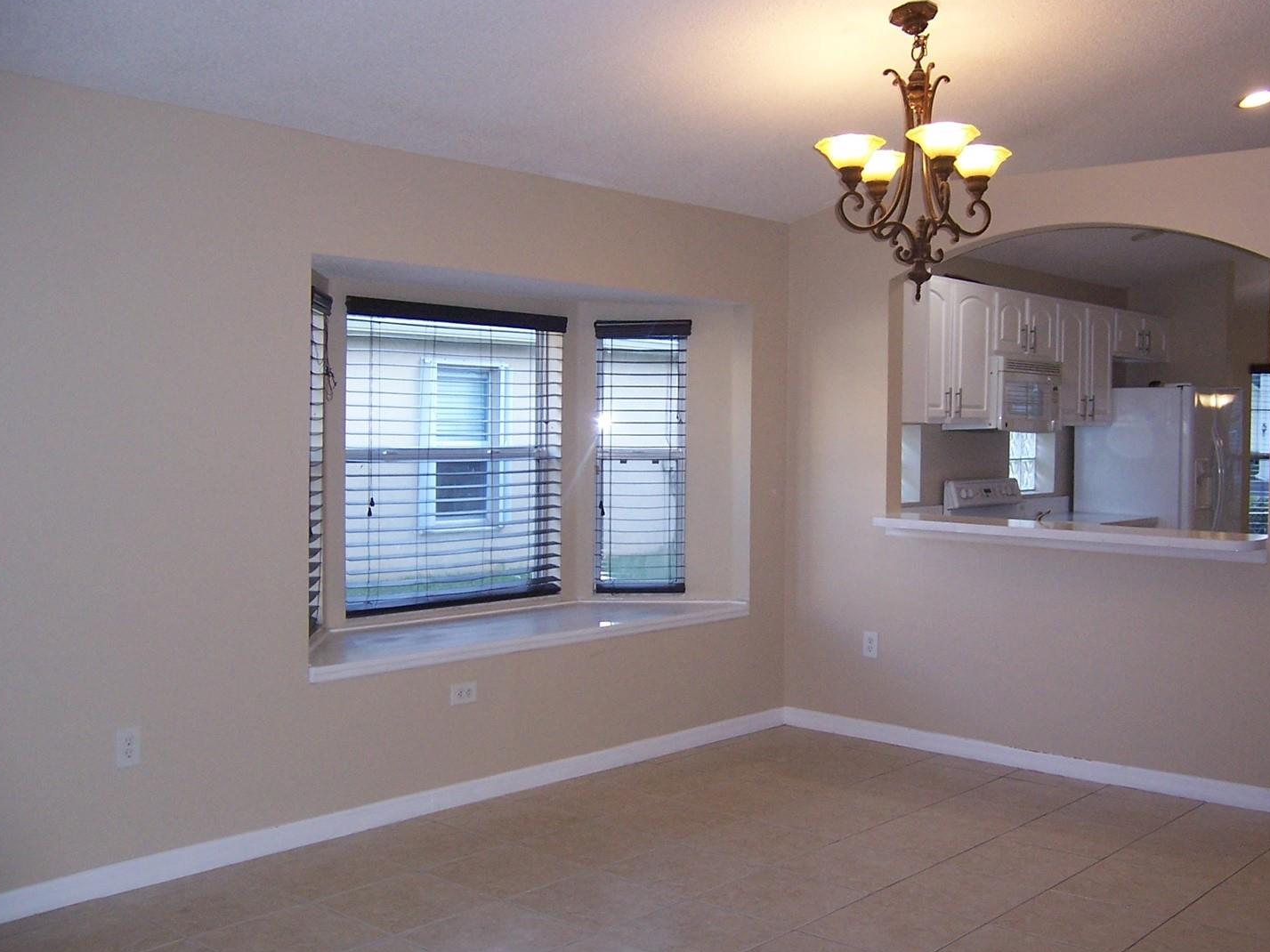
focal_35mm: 37
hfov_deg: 50.0
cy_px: 484
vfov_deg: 38.7
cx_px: 705
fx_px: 1357
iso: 140
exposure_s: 1/60
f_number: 2.8
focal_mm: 5.5
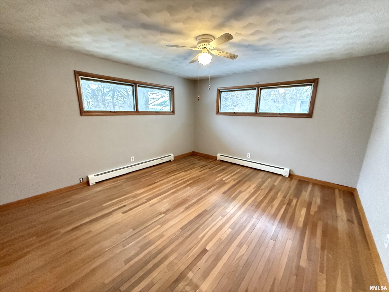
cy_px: 146
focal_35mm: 14
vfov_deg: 85.7
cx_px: 194
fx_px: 157
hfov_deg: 102.1
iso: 1250
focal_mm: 2.22
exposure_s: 1/60
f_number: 2.2
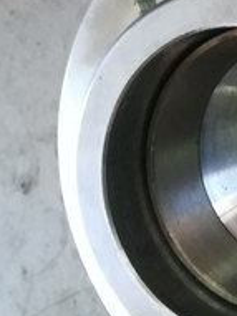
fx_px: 996
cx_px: 469
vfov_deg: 17.4
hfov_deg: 12.1
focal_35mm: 109
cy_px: -35
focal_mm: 3.83
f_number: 2.2
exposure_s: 1/33.3
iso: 160
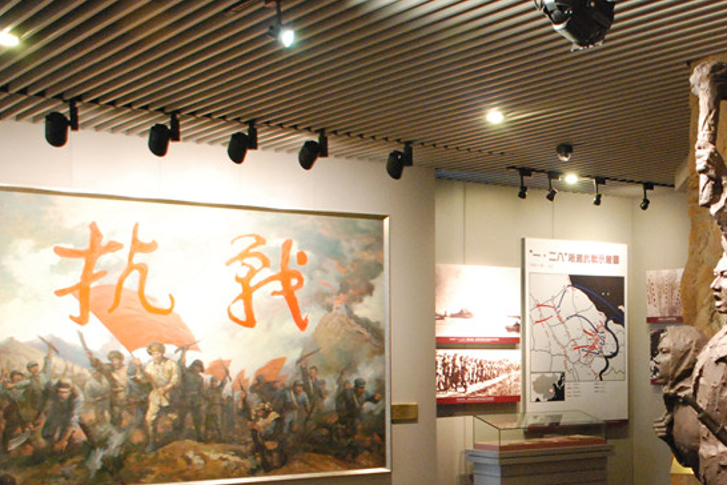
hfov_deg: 31.0
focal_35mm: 62
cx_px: 646
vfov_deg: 21.7
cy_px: 368
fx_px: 1252
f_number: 3.8
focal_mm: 22
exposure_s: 1/10
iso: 1600
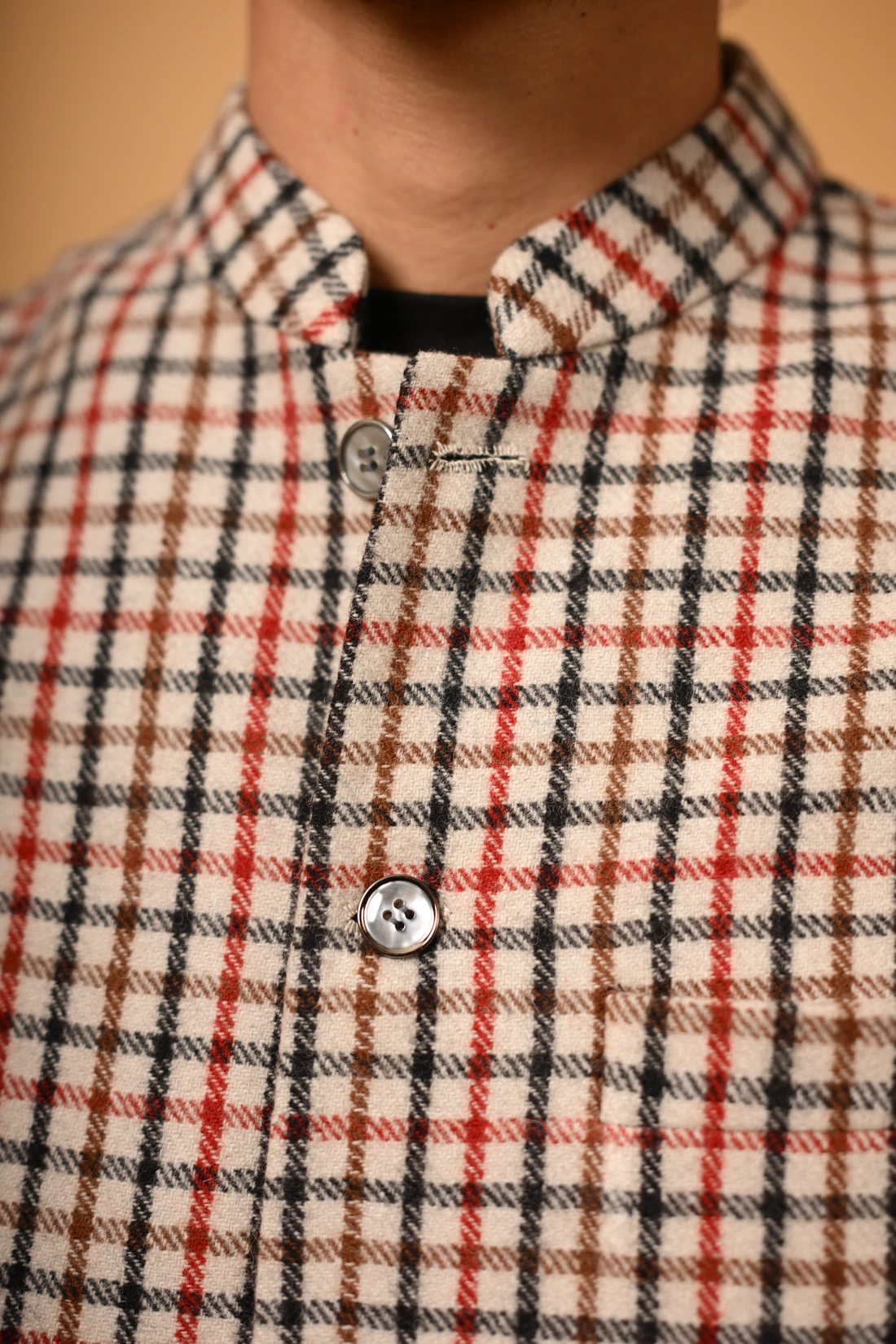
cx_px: 448
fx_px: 1867
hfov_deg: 27.0
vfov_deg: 39.6
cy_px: 672
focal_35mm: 50
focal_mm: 50
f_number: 2.2
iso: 200
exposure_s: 1/1250
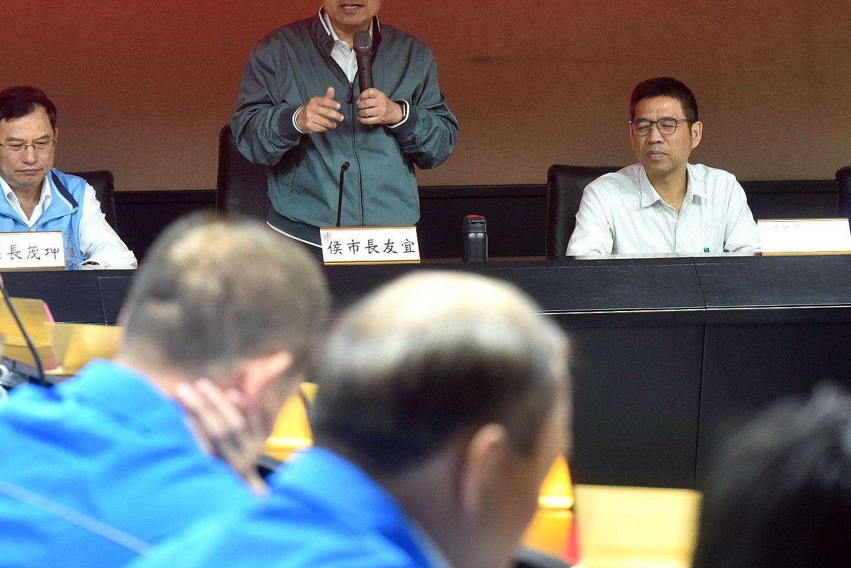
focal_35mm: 170
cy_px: 234
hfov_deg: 12.1
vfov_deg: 8.1
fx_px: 4019
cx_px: 317
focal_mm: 110
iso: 1400
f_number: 5.6
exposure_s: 1/60
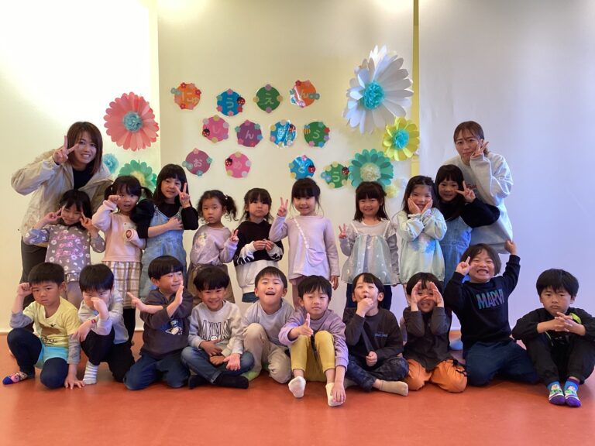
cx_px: 298
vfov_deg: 45.4
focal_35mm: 31
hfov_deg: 58.4
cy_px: 223
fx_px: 533
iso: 100
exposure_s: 1/60
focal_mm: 3.3
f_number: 2.4
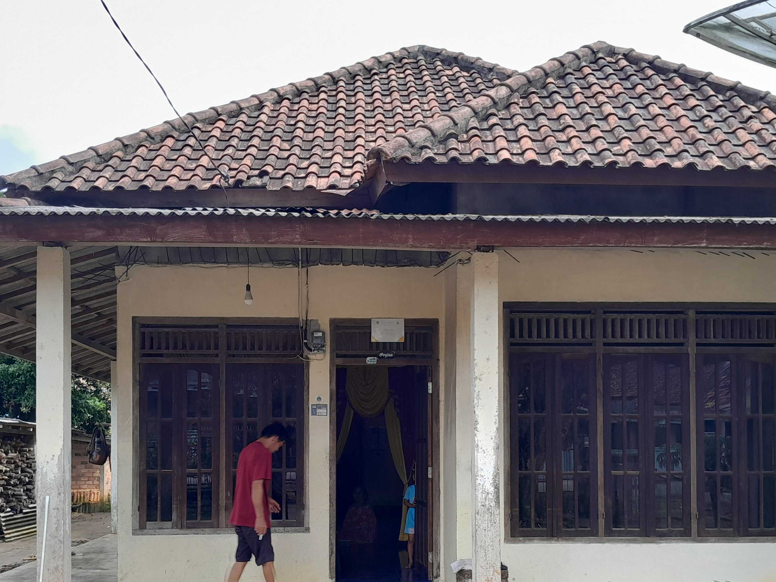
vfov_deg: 36.0
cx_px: 404
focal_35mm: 39
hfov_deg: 47.9
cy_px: 433
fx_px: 874
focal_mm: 3.98
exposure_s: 1/100
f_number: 1.8
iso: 40
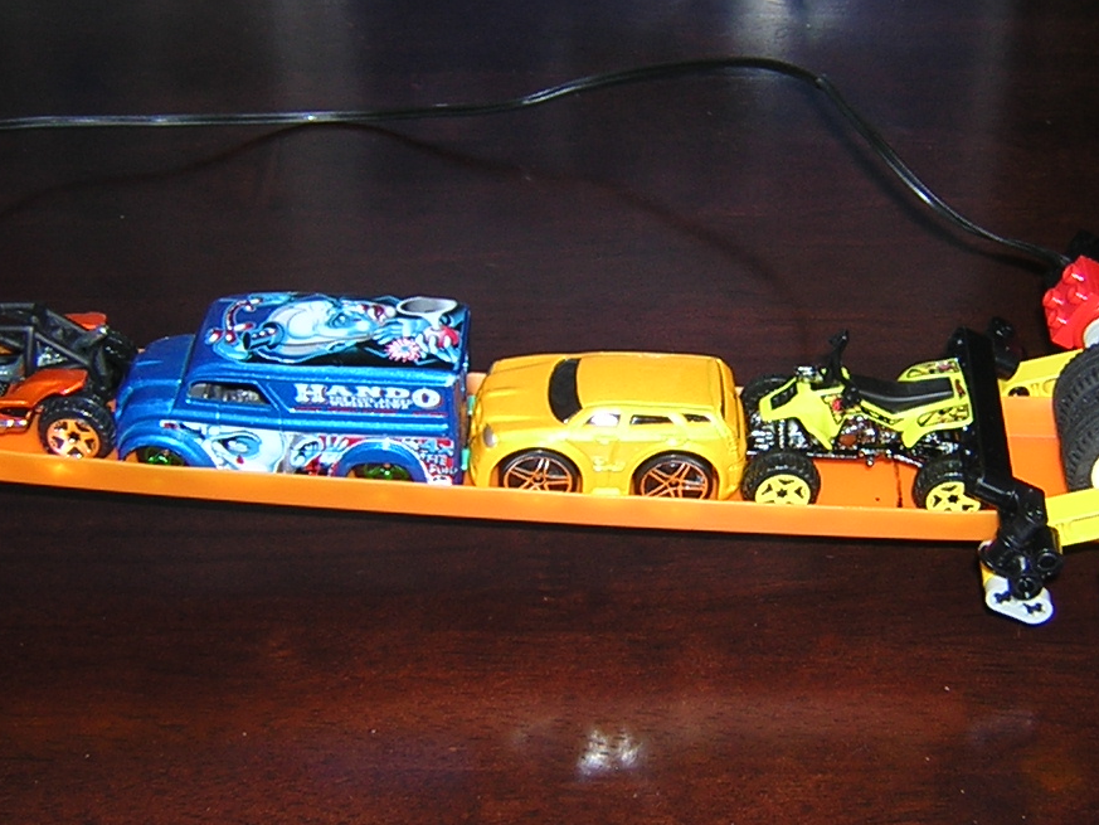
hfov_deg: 29.3
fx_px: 2096
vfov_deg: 22.2
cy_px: 331
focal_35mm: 66
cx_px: 691
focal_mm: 4.7
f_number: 2.6
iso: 100
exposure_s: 1/60.1
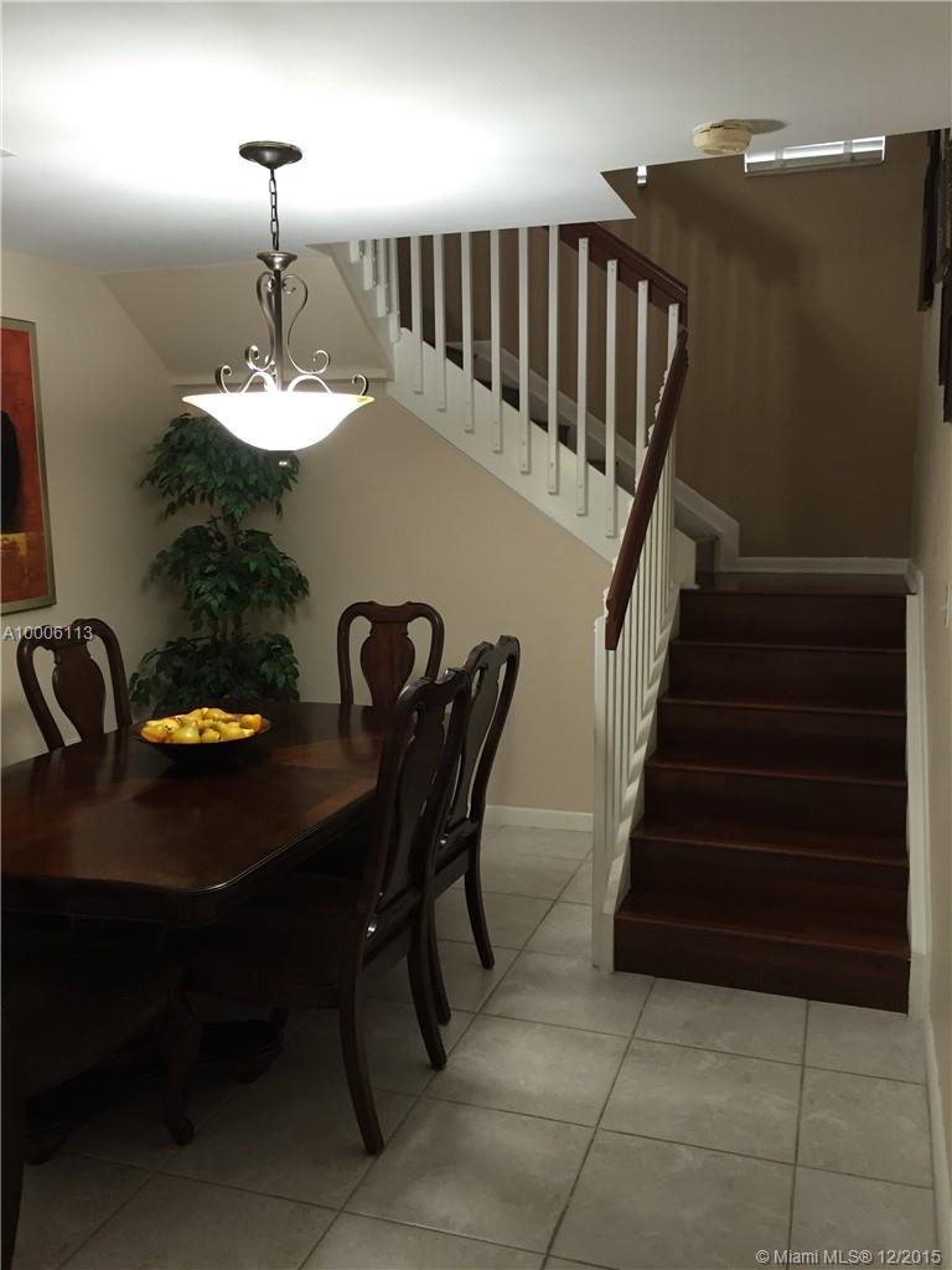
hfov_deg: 48.2
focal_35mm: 29
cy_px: 635
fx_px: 1063
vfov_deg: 61.7
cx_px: 476
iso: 100
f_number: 2.2
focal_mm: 4.15
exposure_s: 1/30
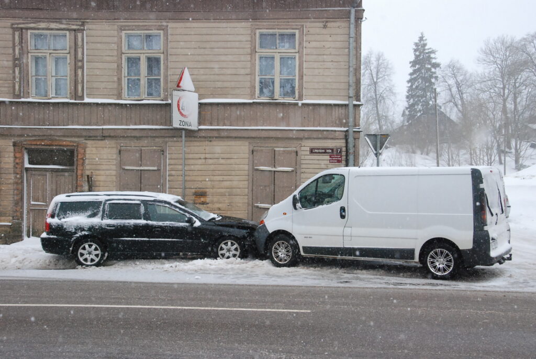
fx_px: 626
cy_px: 180
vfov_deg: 32.0
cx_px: 268
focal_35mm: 42
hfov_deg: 46.4
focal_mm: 28
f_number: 10
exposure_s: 1/400
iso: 1600
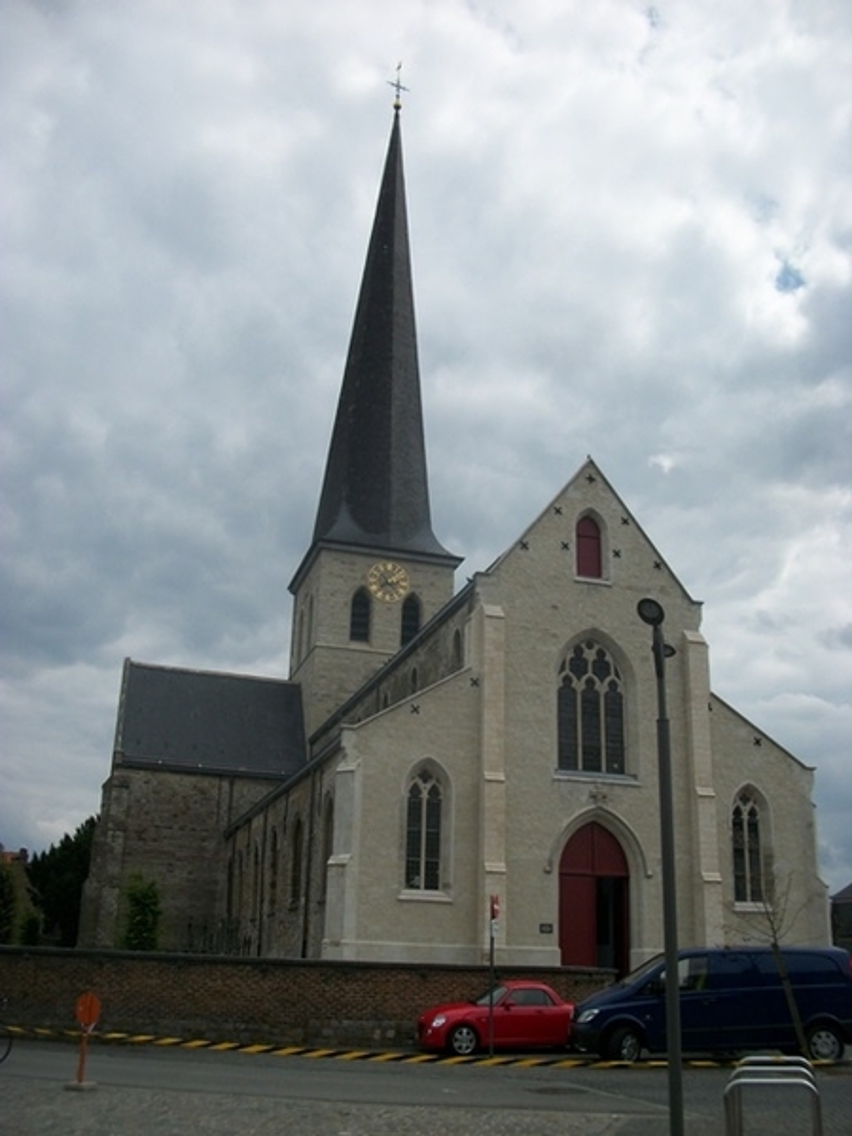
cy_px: 568
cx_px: 426
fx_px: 1050
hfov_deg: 44.2
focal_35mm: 32
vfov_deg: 56.8
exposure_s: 1/320
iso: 80
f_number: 8.8
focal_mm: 5.7
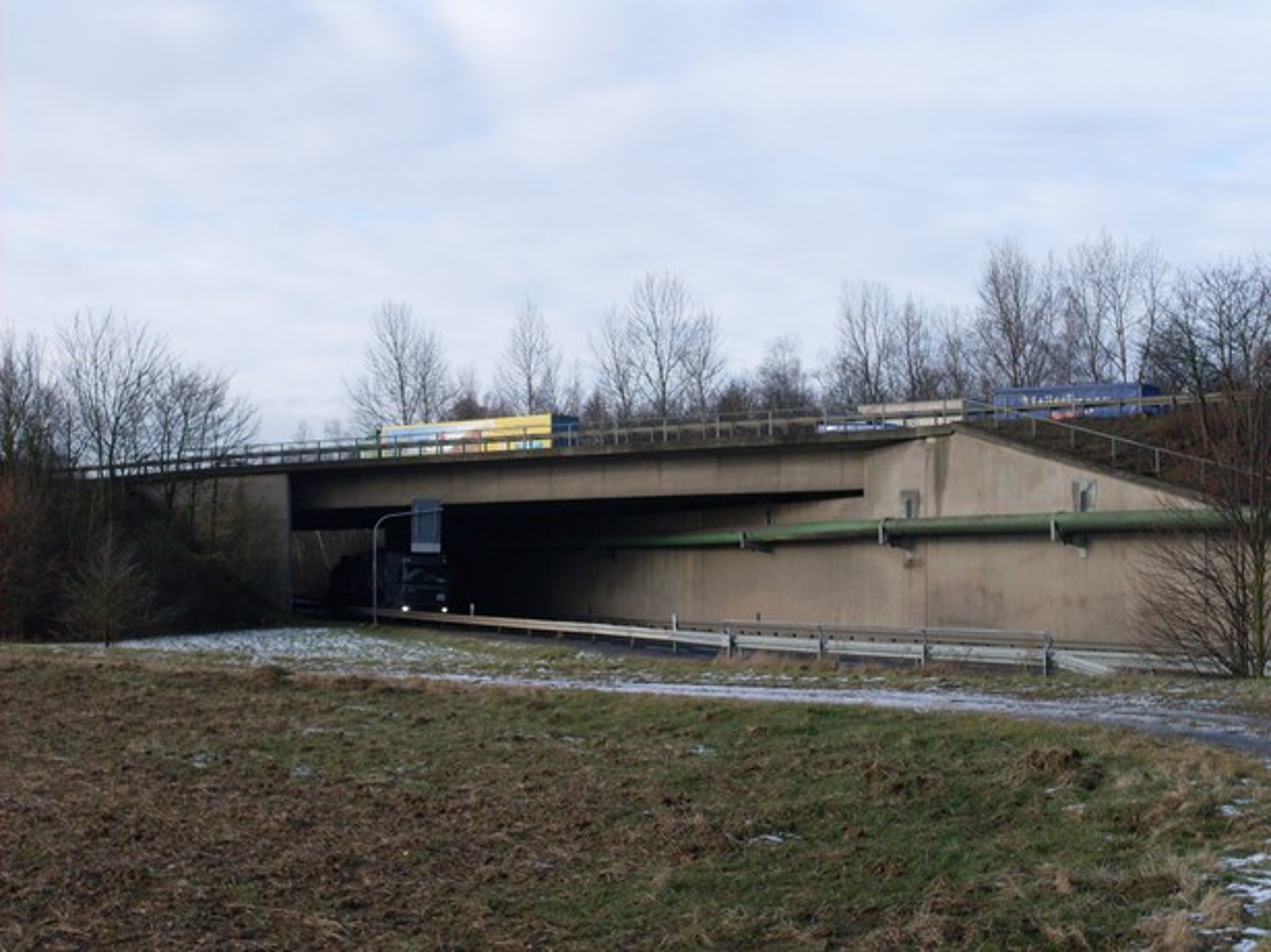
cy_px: 476
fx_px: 2203
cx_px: 636
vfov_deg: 24.4
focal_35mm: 60
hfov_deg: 32.2
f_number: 3.4
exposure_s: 1/500
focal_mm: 9.9
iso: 80
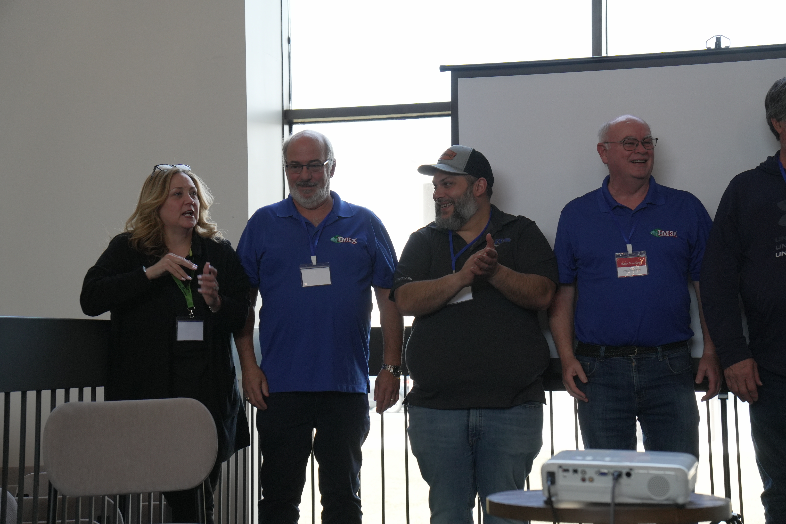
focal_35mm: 80
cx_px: 393
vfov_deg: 17.2
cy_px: 262
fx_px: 1736
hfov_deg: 25.5
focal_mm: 53
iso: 800
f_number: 4
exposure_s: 1/200
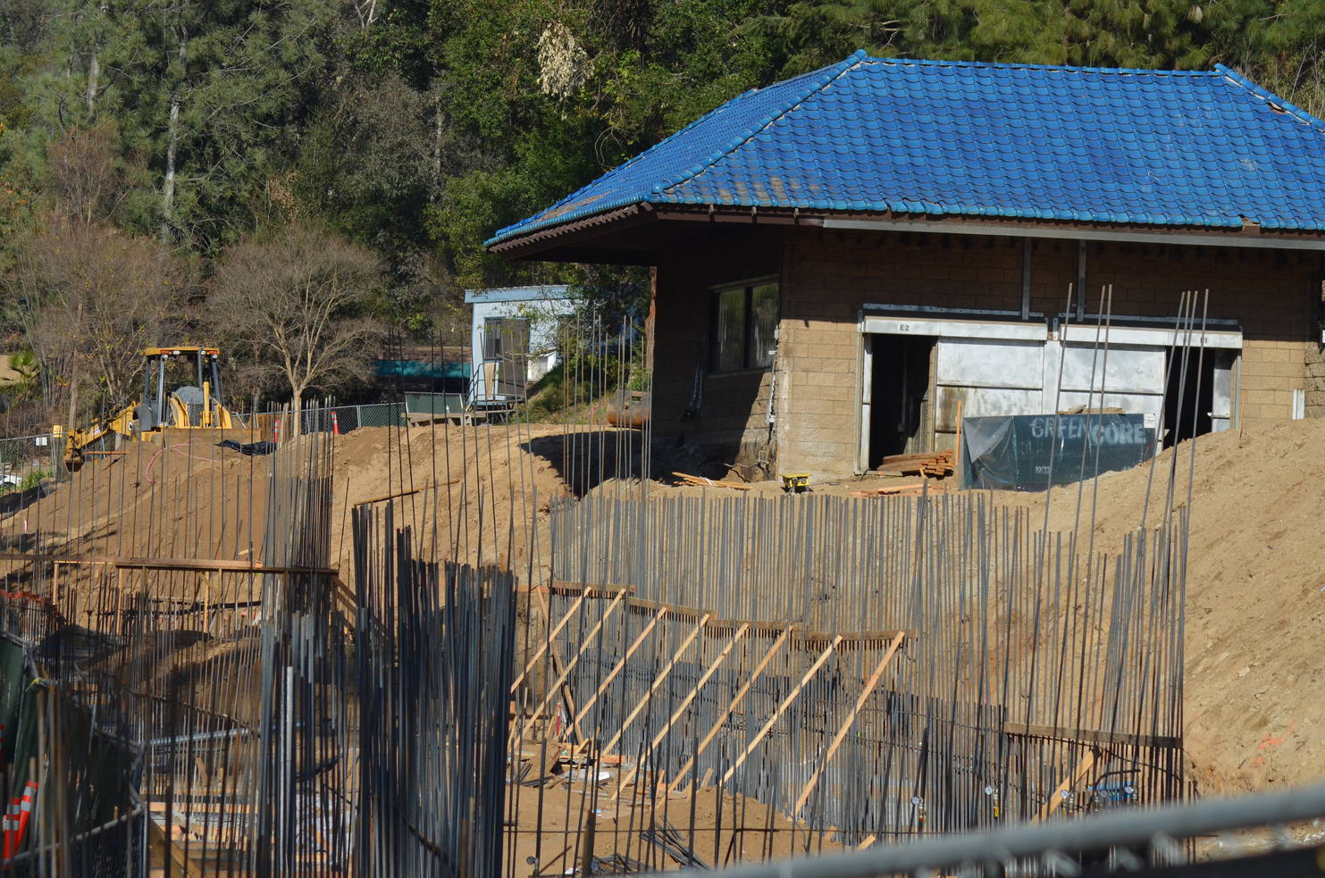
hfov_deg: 11.6
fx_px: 6539
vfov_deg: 7.7
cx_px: 650
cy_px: 432
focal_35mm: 178
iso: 200
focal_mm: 110
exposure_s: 1/800
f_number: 7.1
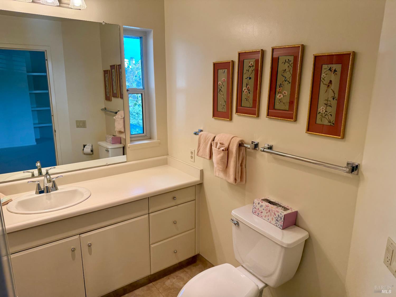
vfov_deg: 56.8
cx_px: 198
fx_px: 275
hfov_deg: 71.6
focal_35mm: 24
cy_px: 148
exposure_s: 1/181
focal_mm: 6.76
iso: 64
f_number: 1.78
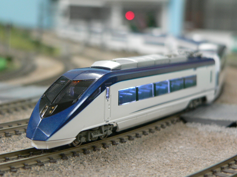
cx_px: 118
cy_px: 88
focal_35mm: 75
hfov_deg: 26.0
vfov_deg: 19.6
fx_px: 513
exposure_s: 1/15
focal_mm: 12.4
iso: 200
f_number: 2.8
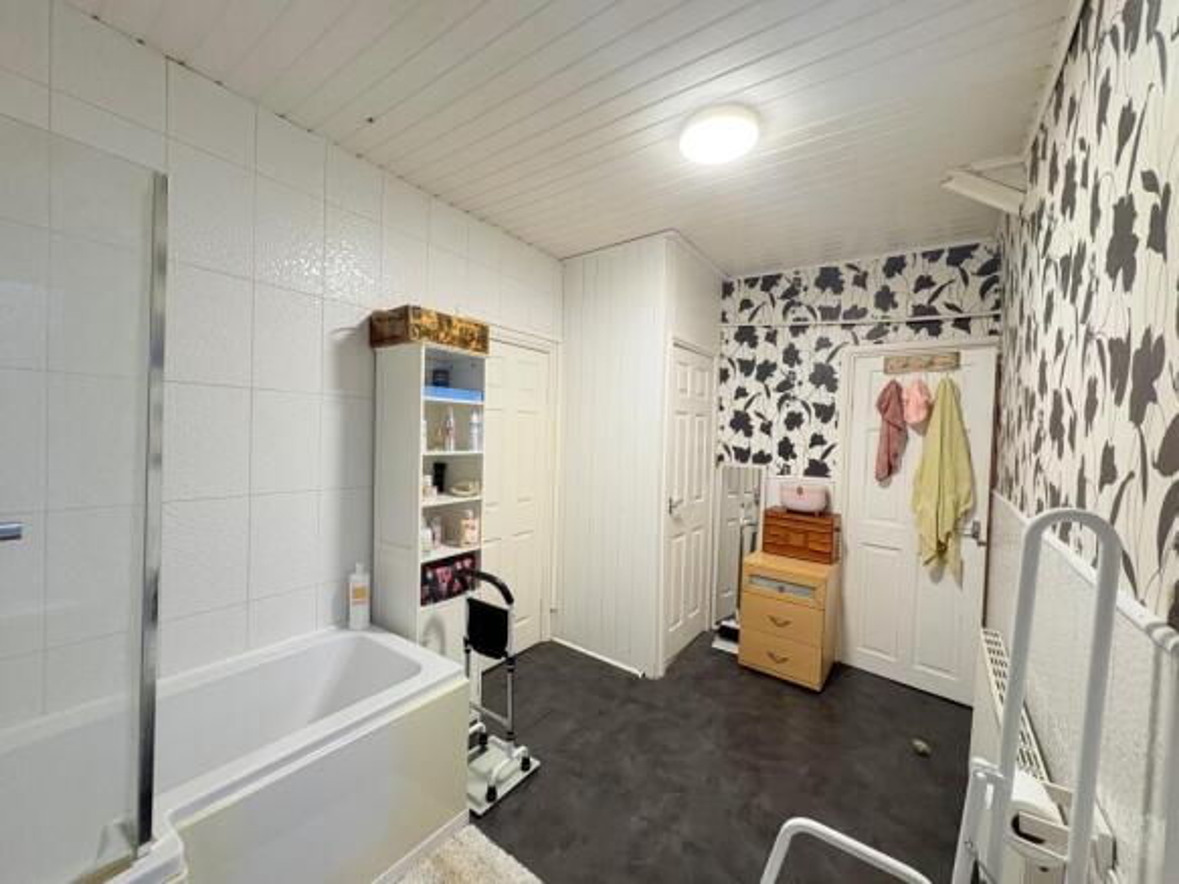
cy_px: 442
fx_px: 477
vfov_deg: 85.7
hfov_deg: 102.1
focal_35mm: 14
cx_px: 590
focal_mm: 2.22
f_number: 2.2
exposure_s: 1/50
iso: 160
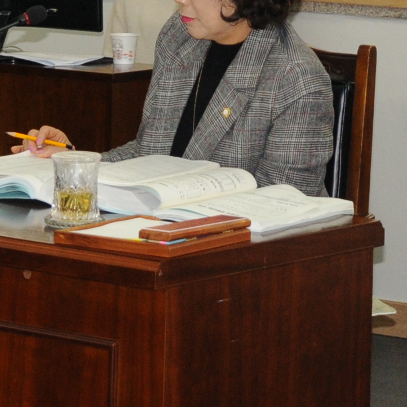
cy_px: -389
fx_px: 3020
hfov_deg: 7.7
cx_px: 299
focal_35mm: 227
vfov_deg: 7.4
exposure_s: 1/200
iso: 640
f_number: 4.5
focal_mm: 30
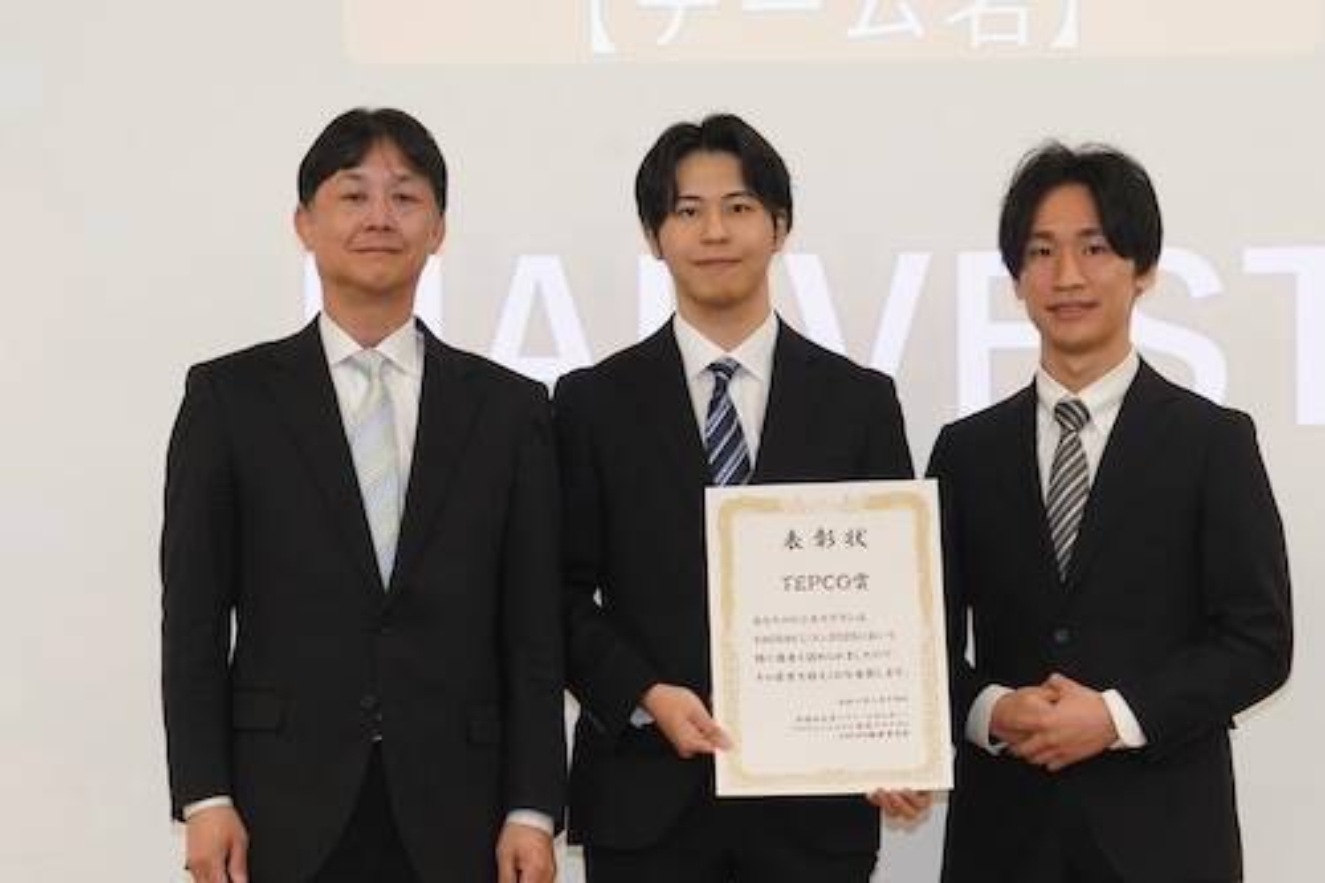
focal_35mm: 150
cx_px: 662
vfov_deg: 9.1
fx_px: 5519
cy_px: 442
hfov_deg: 13.7
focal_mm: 100
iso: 3200
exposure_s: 1/250
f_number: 6.3
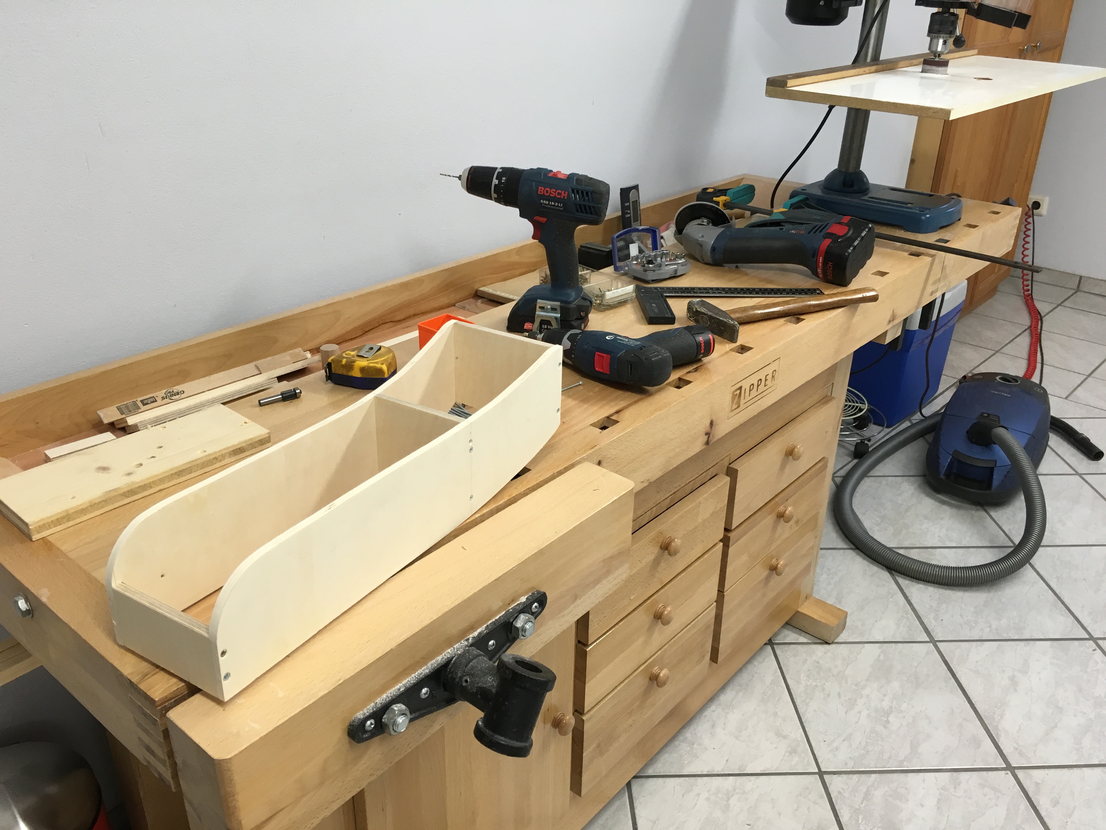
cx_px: 553
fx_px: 927
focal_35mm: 29
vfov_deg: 48.2
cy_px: 415
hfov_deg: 61.7
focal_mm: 4.15
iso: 50
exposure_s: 1/33
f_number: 2.2
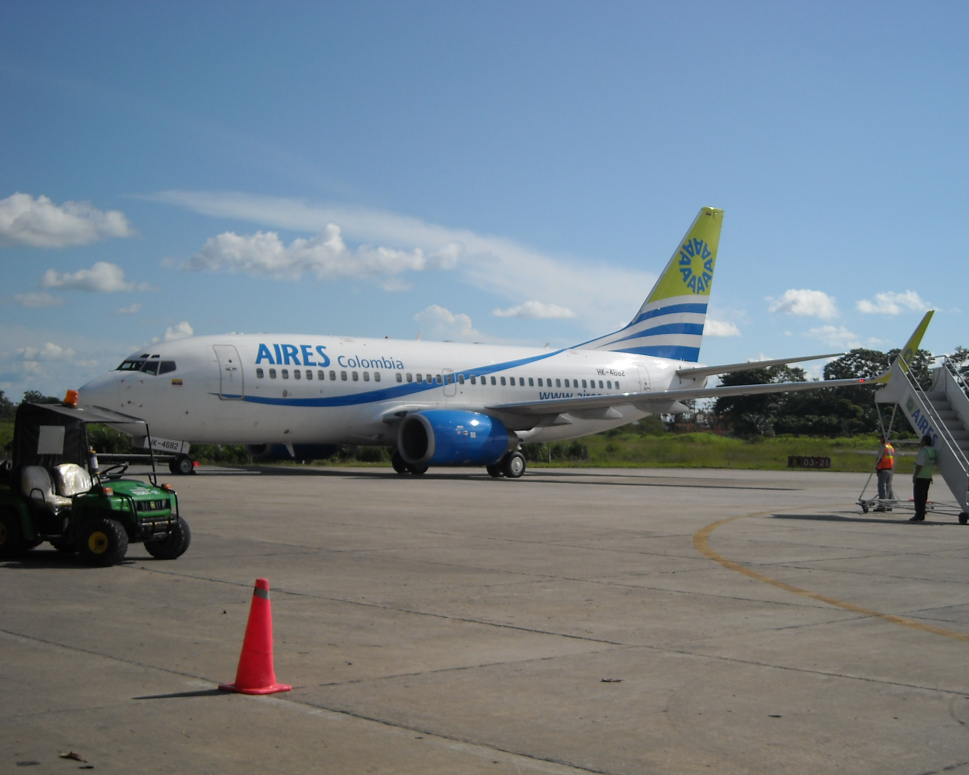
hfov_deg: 33.0
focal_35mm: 57
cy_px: 389
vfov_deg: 26.7
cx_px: 514
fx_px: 1634
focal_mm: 8.85
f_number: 6.6
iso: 64
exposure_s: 1/521
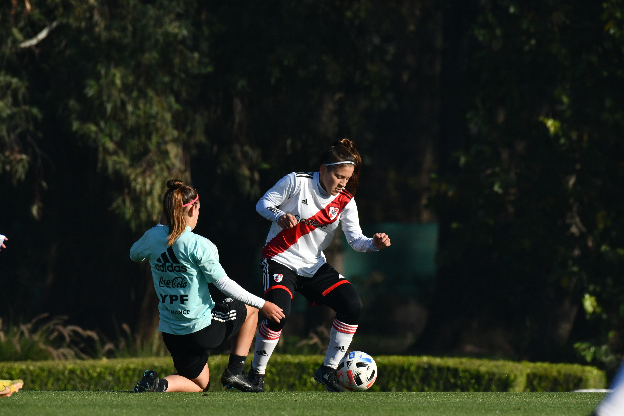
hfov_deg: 2.7
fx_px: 12999
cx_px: 312
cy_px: 208
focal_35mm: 750
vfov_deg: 1.8
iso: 1000
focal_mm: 500
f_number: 8
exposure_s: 1/4000
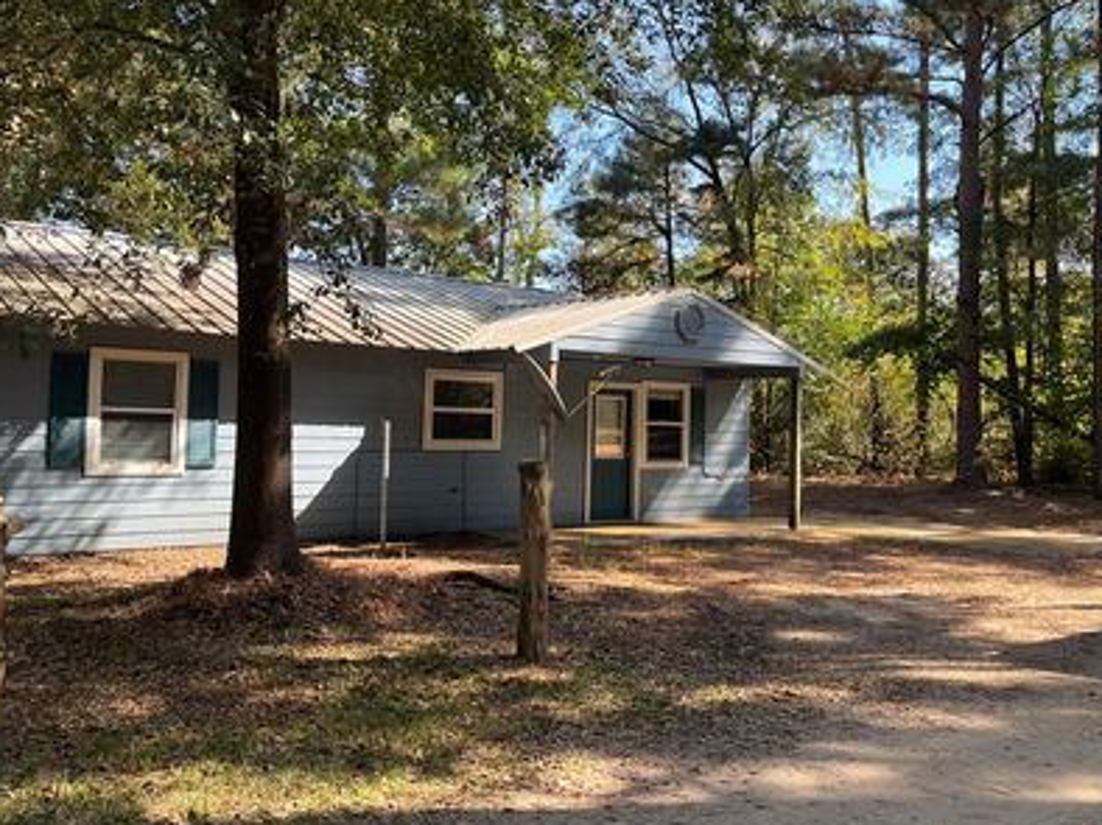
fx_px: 1050
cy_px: 382
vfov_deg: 42.9
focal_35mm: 33
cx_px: 529
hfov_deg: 55.4
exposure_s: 1/497
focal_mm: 5.1
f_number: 1.6
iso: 50
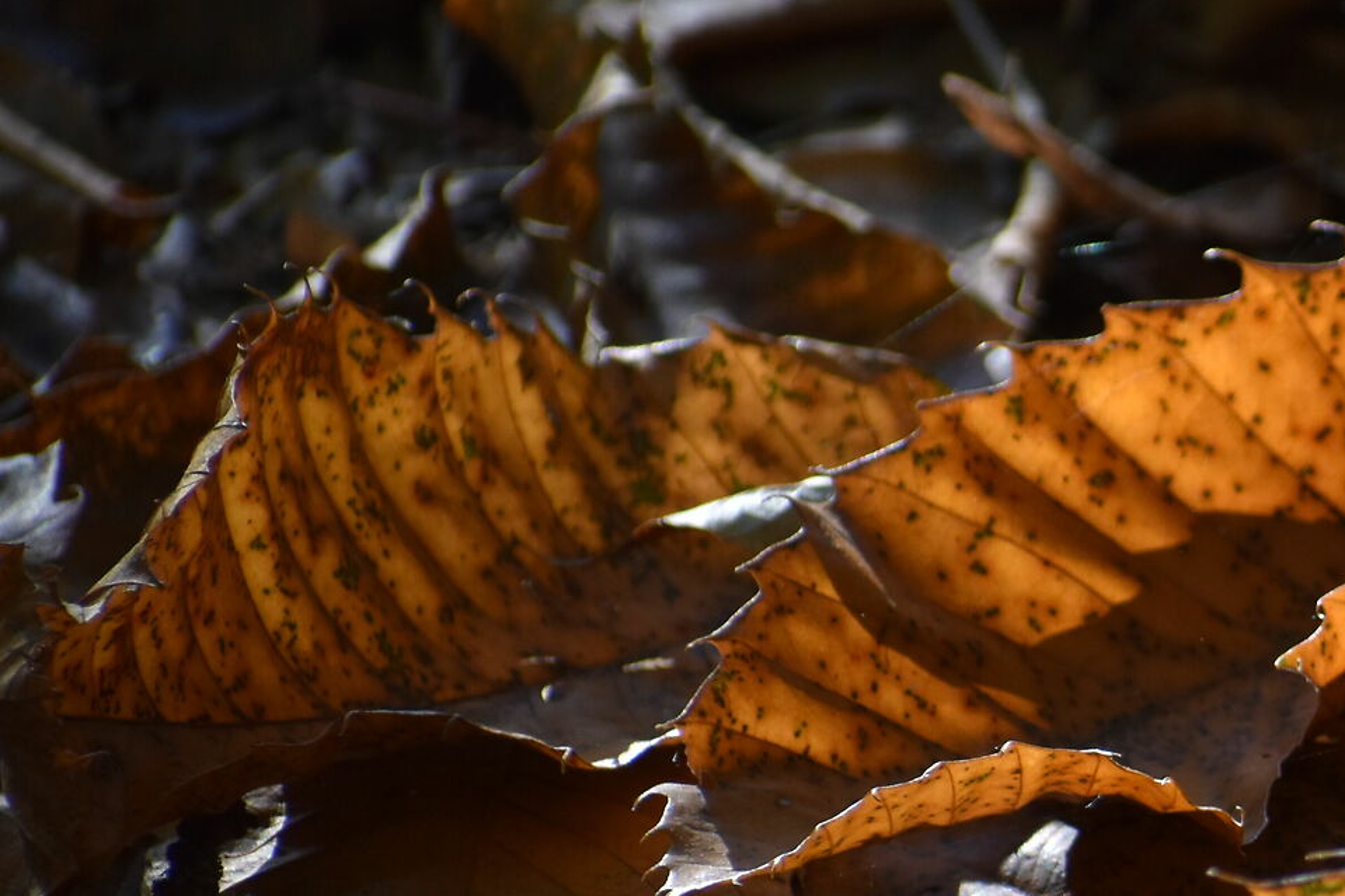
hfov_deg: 2.1
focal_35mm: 976
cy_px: 652
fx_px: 36456
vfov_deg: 1.4
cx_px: 1649
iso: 400
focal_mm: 260
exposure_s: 1/250
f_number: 6
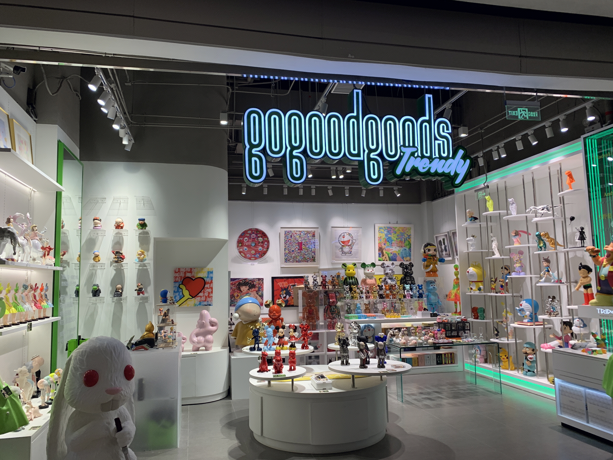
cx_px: 306
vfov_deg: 53.1
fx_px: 460
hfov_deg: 67.3
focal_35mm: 26
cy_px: 230
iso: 50
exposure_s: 1/121
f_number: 1.8
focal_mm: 4.25
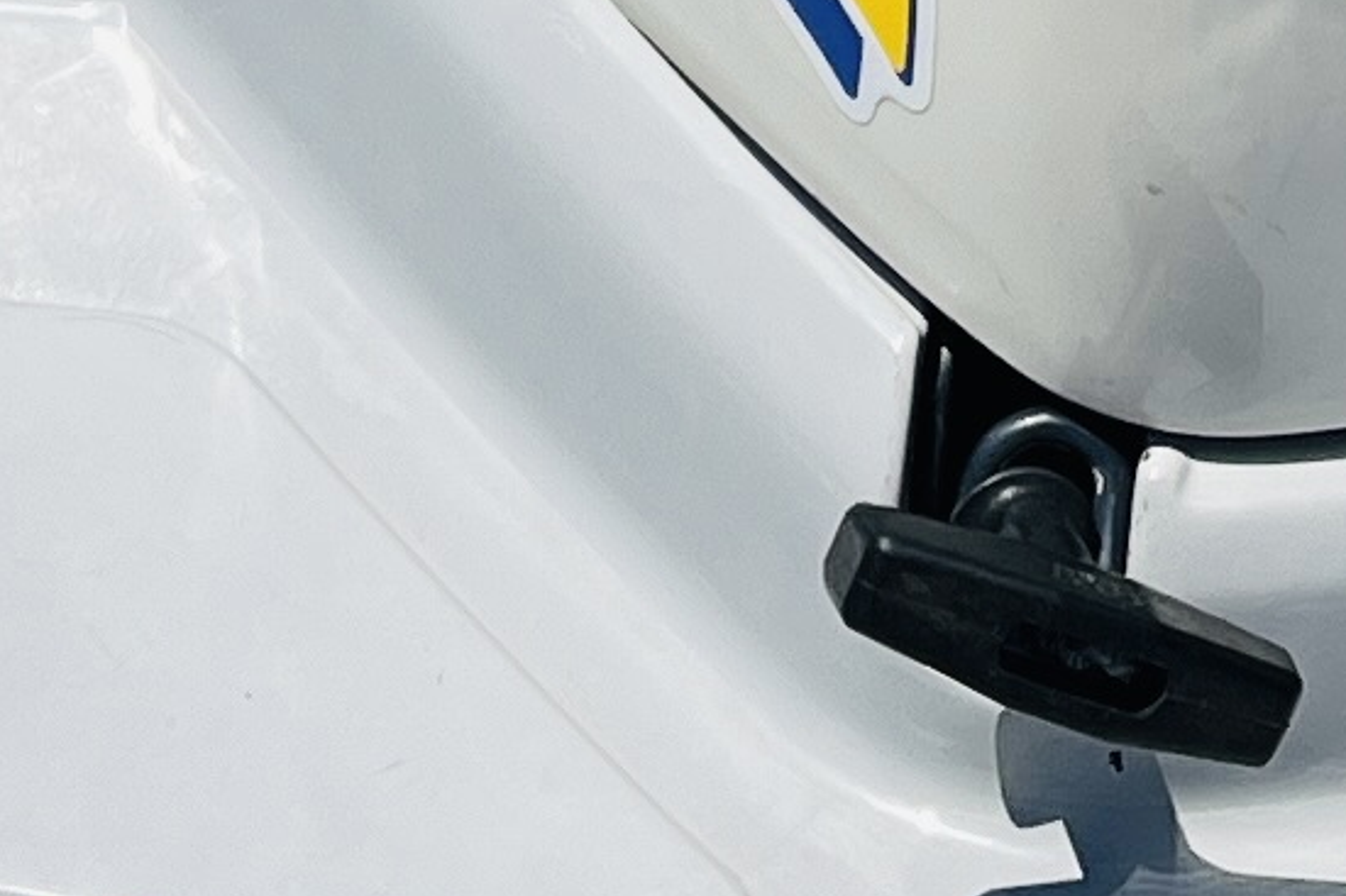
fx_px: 7400
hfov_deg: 10.2
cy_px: -1245
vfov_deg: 6.6
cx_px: 1617
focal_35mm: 198
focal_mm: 5.1
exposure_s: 1/7353
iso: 50
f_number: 1.6
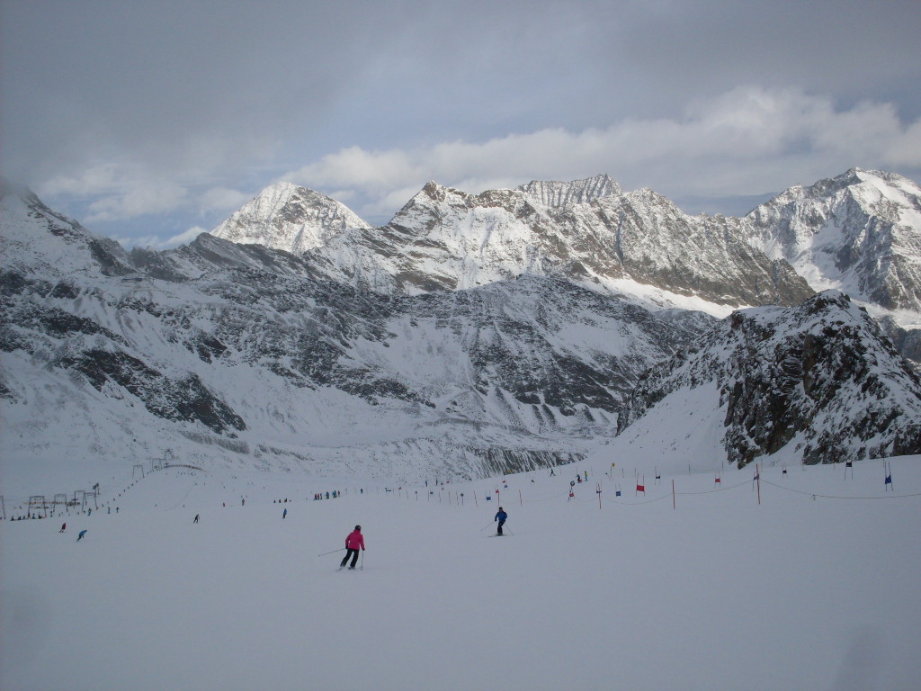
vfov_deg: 37.7
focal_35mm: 38
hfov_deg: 49.0
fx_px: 1011
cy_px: 346
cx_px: 460
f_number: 8.4
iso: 80
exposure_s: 1/350
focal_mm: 6.3
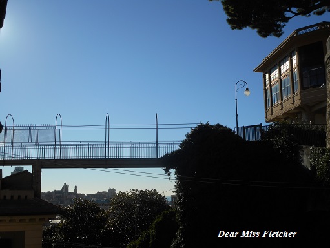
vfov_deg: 32.9
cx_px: 165
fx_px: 420
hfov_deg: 42.9
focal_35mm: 44
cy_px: 124
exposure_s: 1/1000
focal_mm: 7.9
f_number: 4.7
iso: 80
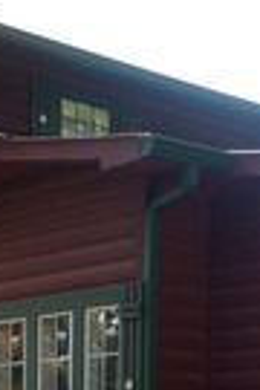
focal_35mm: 127
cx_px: 101
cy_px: 519
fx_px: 1376
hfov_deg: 10.8
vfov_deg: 15.3
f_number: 2.4
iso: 50
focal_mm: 4.12
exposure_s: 1/226
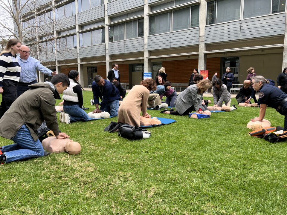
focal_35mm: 26
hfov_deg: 67.3
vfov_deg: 53.1
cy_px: 108
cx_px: 144
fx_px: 216
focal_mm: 5.7
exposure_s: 1/526
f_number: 1.5
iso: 50
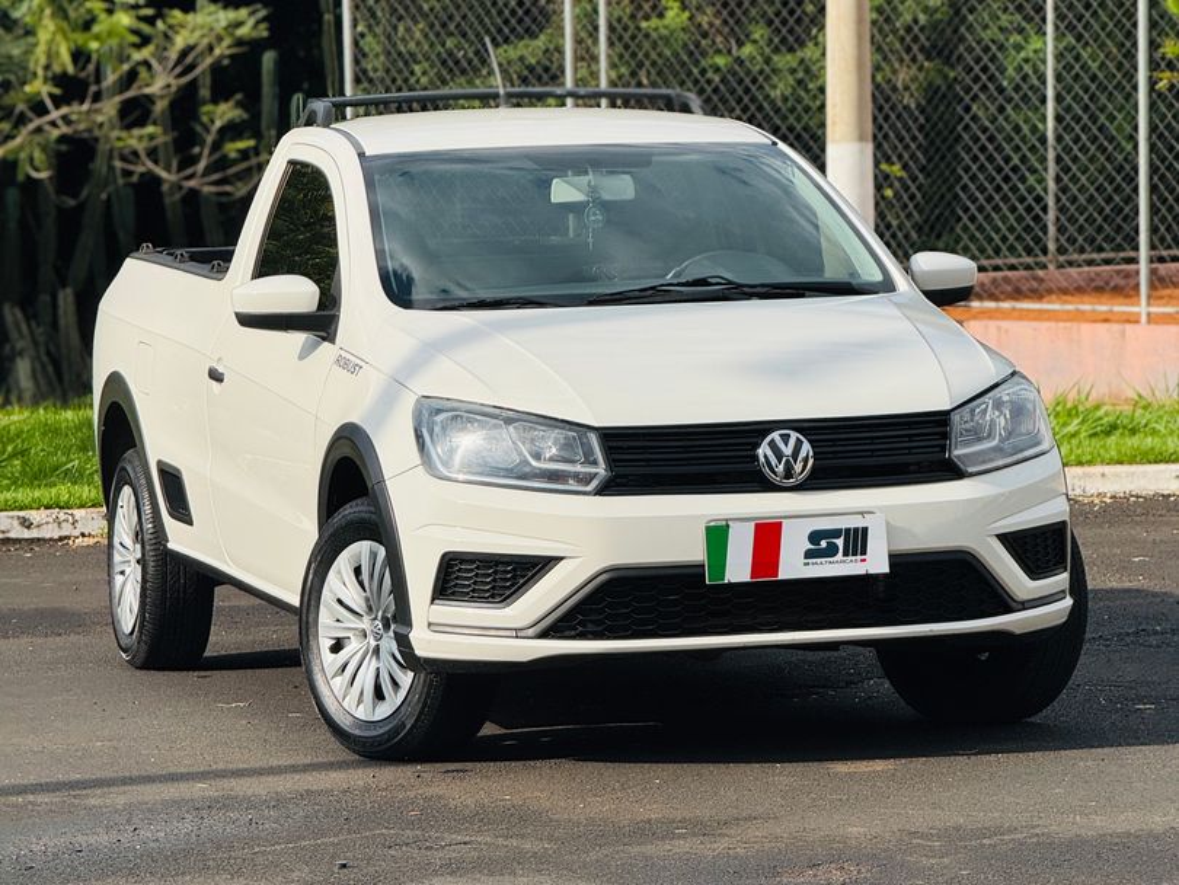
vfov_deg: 12.4
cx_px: 590
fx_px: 4088
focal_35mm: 120
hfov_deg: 16.4
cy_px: 442
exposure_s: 1/3058
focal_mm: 15.66
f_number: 2.8
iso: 50
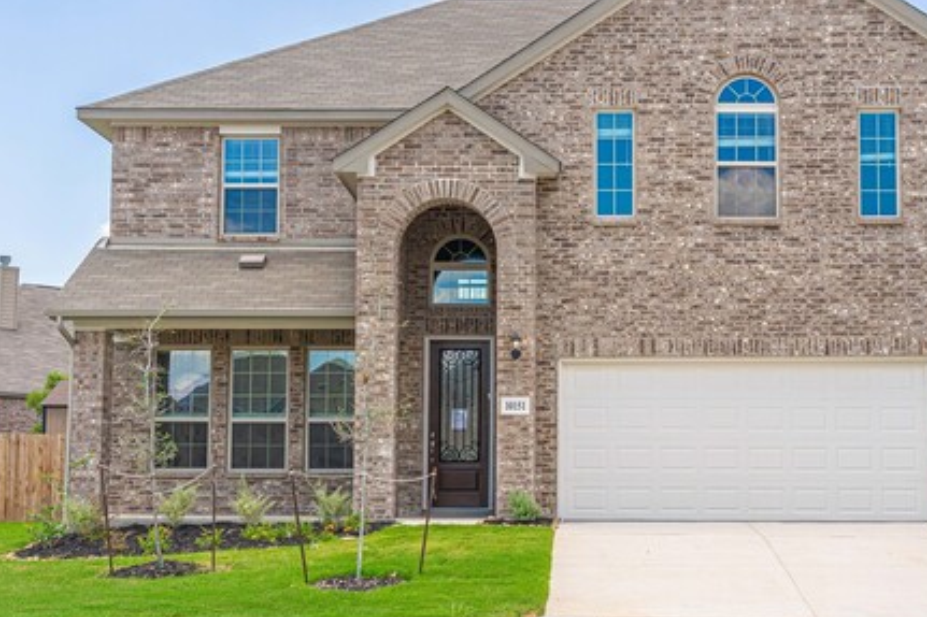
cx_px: 542
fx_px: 1416
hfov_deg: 36.2
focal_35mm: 55
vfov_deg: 24.6
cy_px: 341
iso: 100
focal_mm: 37
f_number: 7.1
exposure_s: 1/640
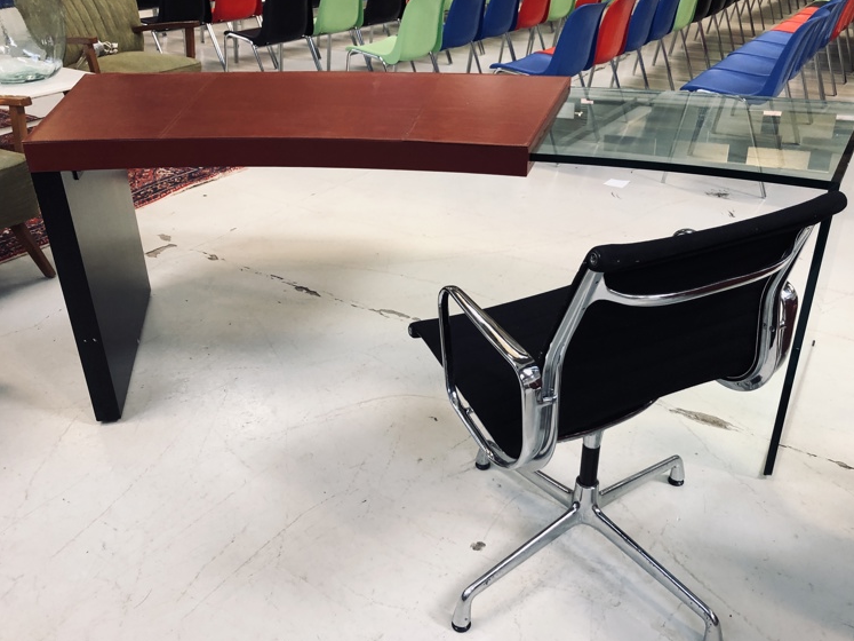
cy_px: 322
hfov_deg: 59.9
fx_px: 740
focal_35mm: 30
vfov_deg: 46.8
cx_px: 455
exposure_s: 1/17
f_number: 1.8
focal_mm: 3.99
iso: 40
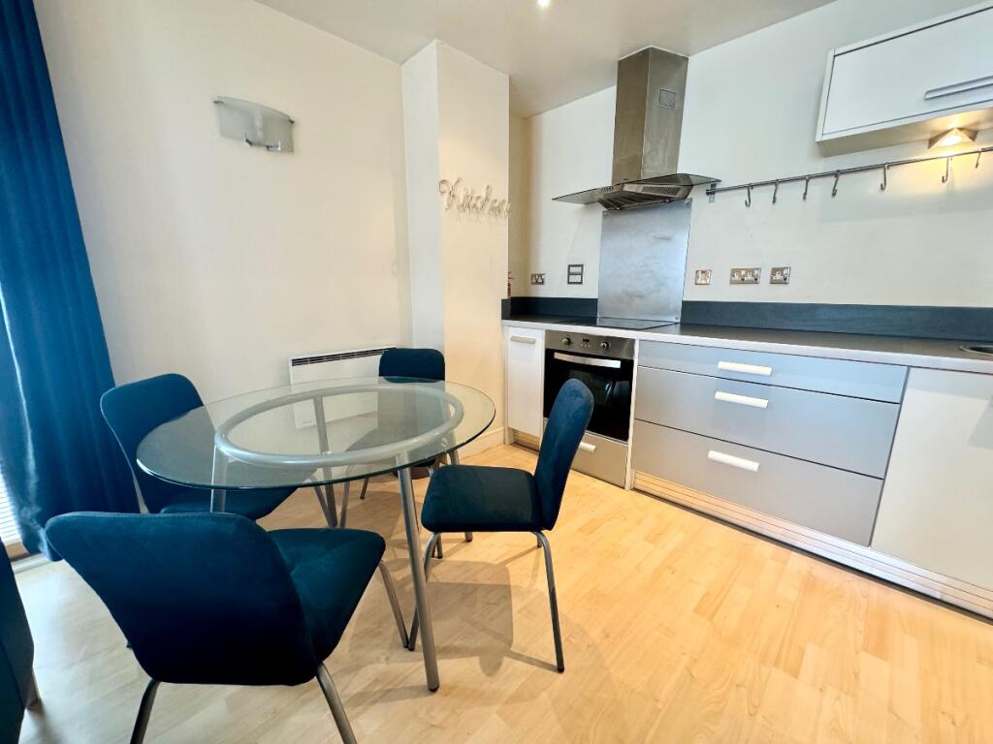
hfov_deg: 102.1
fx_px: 402
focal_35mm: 14
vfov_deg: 85.7
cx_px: 496
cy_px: 372
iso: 320
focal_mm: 2.22
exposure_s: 1/50
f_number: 2.2
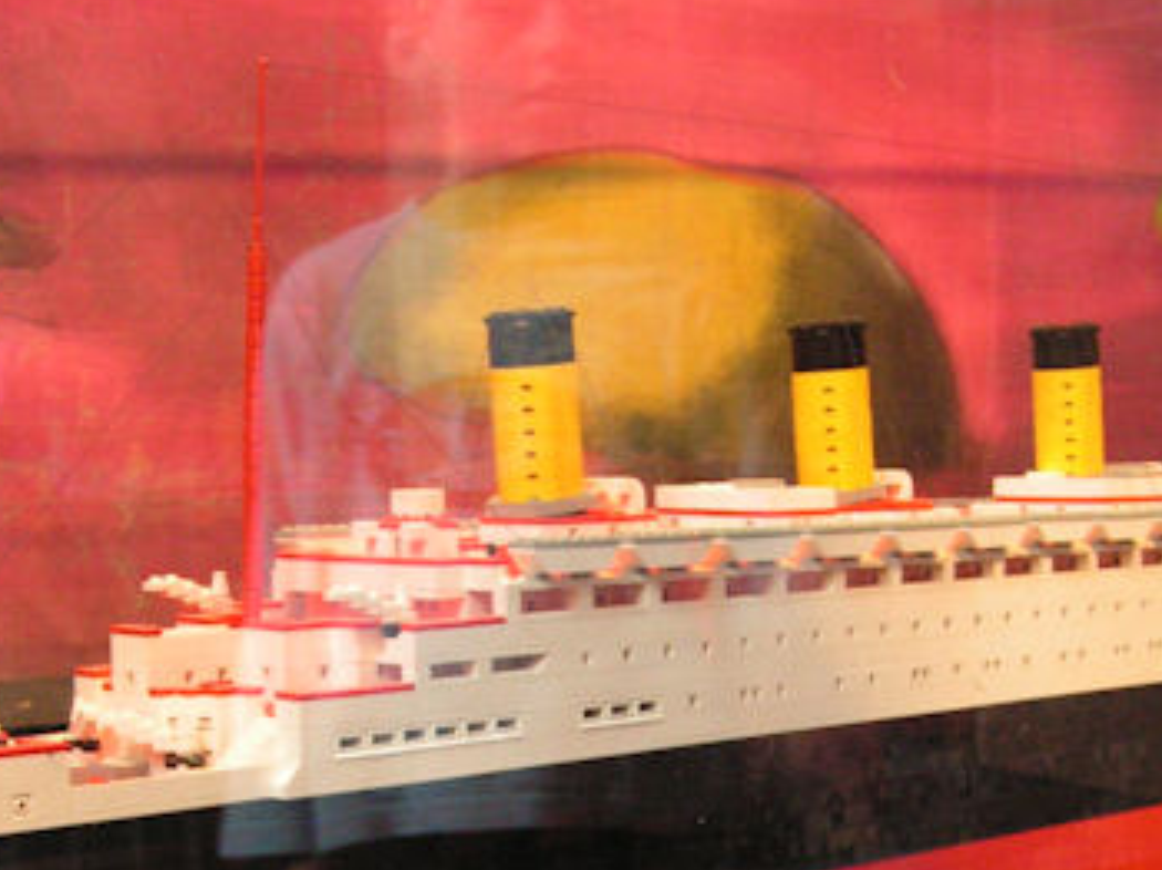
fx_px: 2482
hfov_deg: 26.3
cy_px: 769
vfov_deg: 19.5
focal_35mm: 74
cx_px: 604
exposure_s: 1/25
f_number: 2.8
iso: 200
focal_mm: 6.3
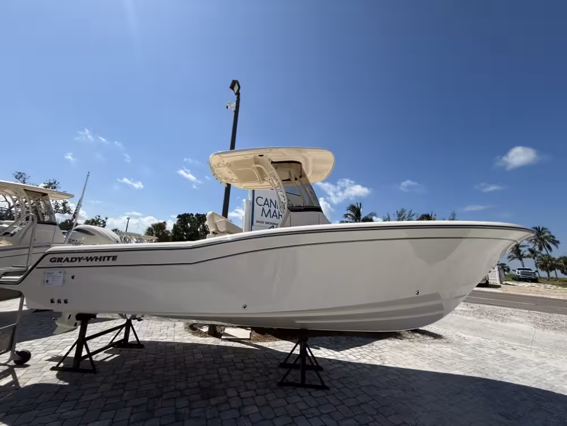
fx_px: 229
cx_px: 284
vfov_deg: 85.7
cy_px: 213
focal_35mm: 14
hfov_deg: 102.1
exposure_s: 1/4425
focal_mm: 2.22
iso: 50
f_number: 2.2
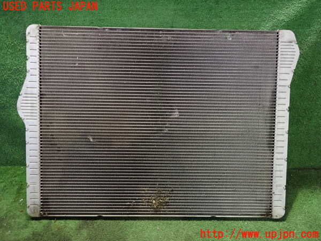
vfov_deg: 54.9
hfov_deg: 69.4
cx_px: 160
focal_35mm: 25
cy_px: 120
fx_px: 232
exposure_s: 1/30
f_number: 2
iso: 800
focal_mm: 4.5
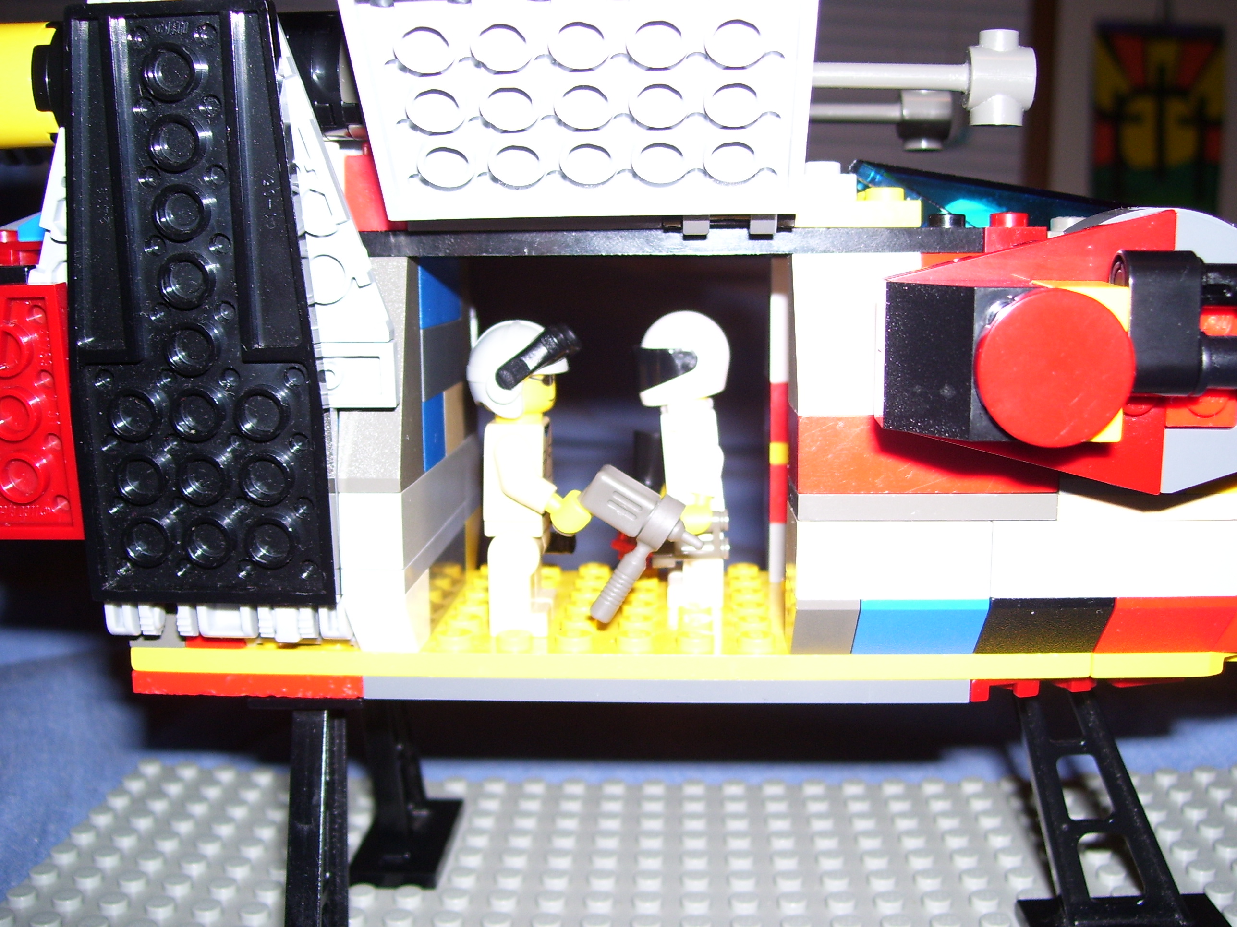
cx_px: 618
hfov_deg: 50.1
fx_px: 1322
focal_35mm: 37
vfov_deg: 38.7
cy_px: 464
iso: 80
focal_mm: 6
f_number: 2.7
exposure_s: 1/60
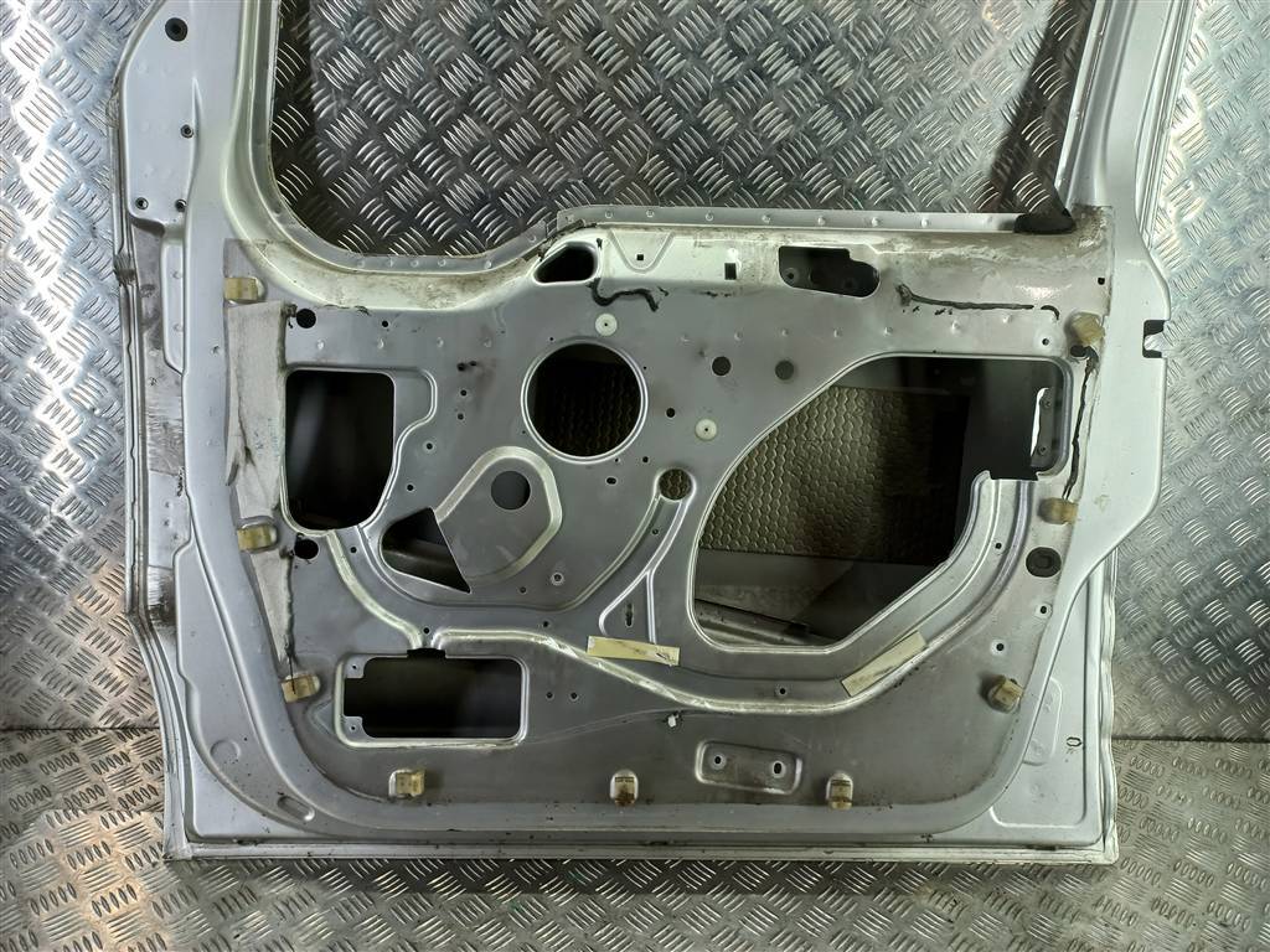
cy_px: 476
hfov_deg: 69.4
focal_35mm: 25
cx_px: 635
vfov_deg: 54.9
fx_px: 917
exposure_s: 1/50
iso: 50
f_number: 1.8
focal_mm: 4.6
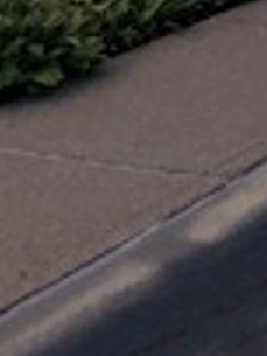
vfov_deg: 8.9
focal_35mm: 176
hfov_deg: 8.2
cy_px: -759
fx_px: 1809
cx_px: 463
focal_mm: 3.99
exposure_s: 1/1453
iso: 20
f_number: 1.8
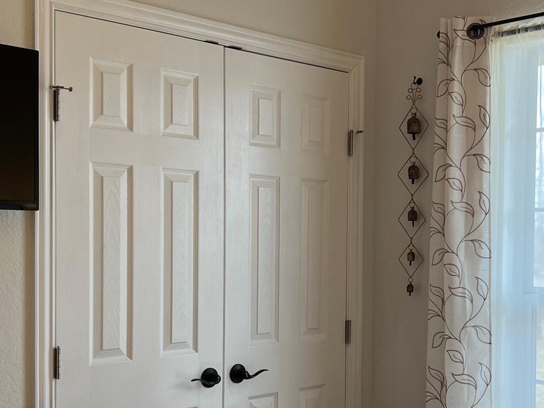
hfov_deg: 35.4
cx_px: 318
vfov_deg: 27.0
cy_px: 254
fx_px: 849
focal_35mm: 54
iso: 40
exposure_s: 1/120
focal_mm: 5.7
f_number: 1.5
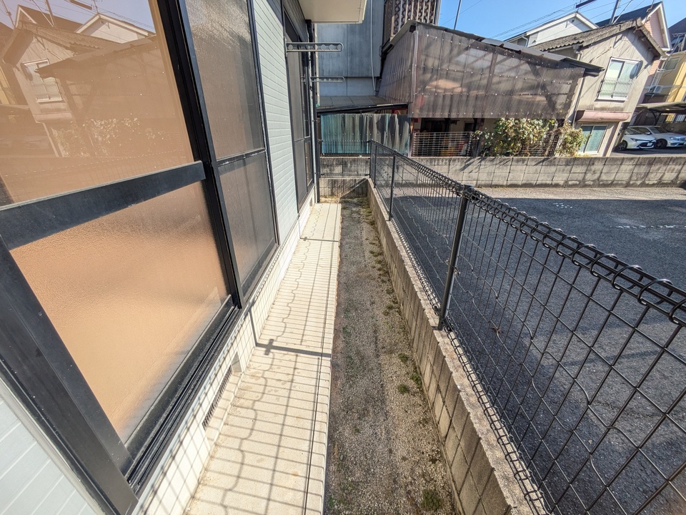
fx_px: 277
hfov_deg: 102.1
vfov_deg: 85.7
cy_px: 258
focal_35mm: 14
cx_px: 343
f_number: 2.2
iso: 49
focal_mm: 1.83
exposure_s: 1/693
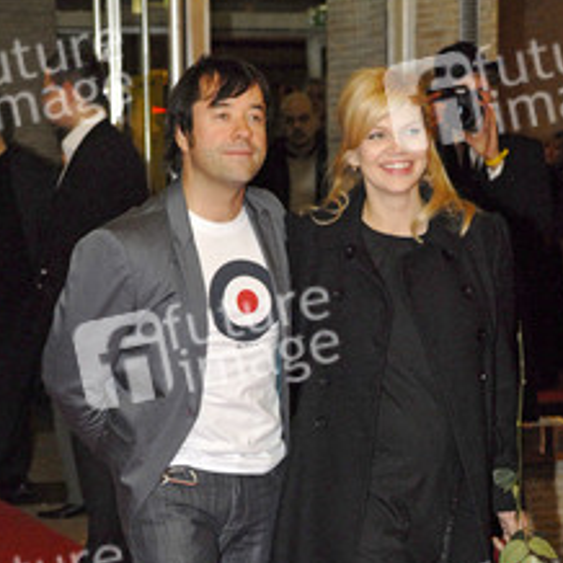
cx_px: 284
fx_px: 2370
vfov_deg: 13.5
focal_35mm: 129
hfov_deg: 13.5
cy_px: 478
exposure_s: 1/100
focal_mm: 55
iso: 500
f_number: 5.6
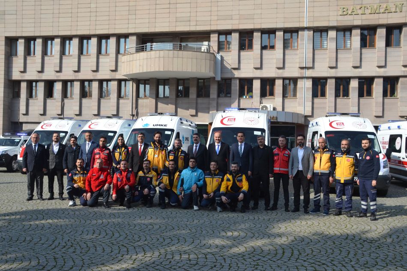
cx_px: 204
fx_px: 373
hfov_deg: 57.2
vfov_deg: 40.0
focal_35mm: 33
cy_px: 136
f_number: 6.3
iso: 100
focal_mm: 22
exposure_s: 1/160
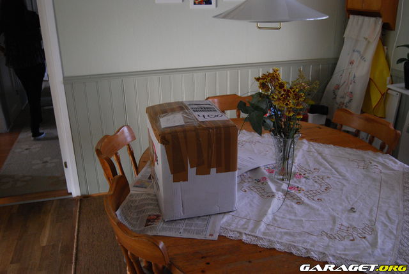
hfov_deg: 57.2
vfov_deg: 40.0
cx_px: 204
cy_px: 137
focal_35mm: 33
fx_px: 375
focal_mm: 22
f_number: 3.8
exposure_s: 1/60
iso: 800
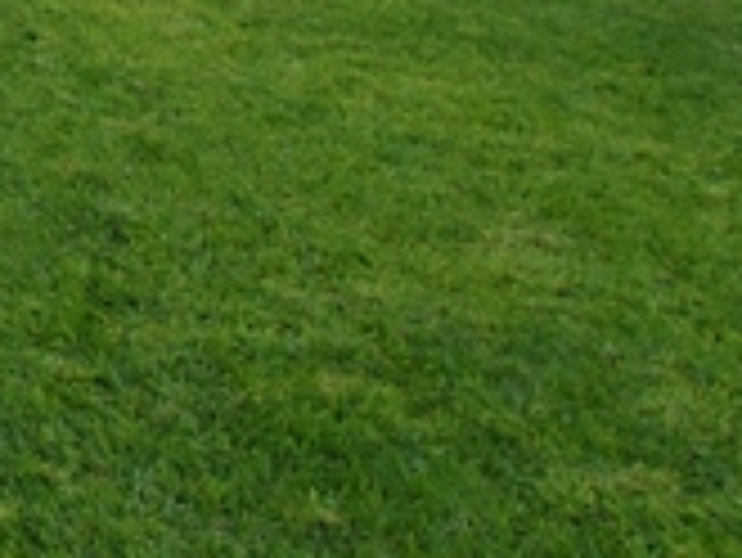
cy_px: -405
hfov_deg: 18.3
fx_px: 1351
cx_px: -787
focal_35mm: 63
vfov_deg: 18.8
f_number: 2.2
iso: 80
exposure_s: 1/60
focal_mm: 1.8
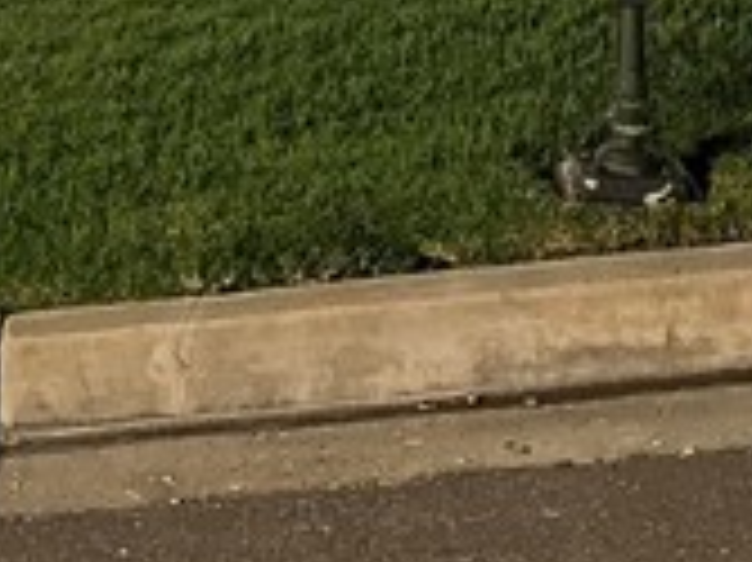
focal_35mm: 92
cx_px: 176
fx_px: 1997
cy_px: -405
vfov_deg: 14.4
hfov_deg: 21.1
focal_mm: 6.86
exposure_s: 1/5
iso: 2500
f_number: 1.78
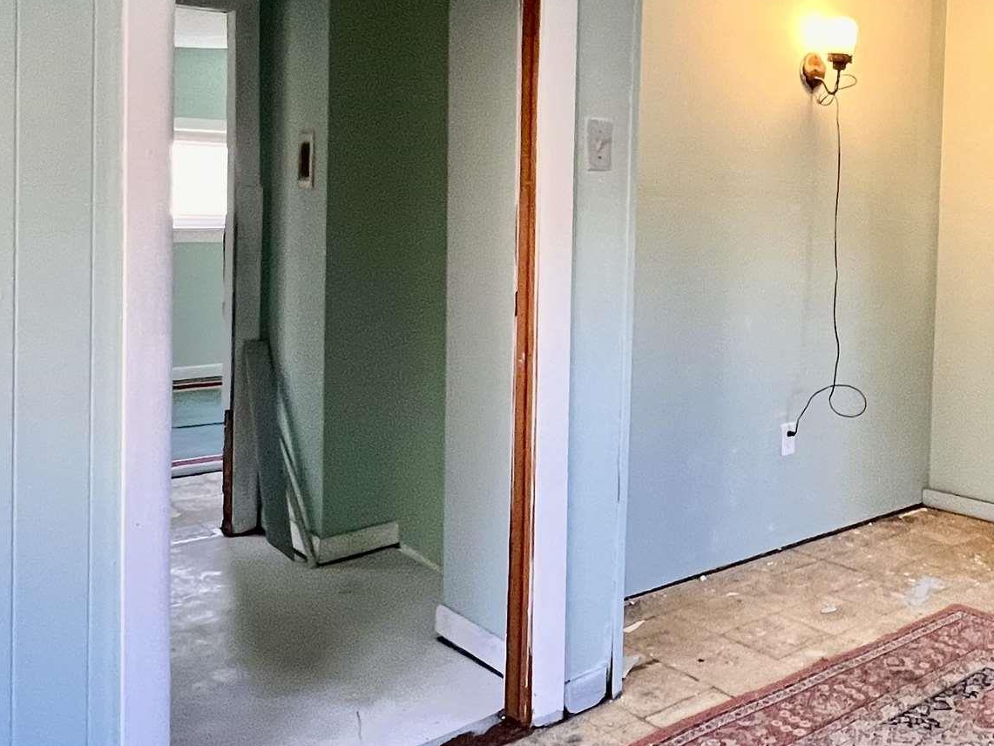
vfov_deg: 40.1
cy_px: 239
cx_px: 828
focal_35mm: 35
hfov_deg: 48.9
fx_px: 1005
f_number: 1.8
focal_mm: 1.57
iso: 250
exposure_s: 1/60
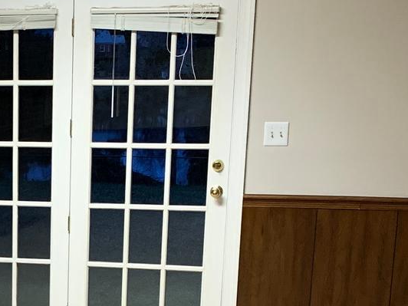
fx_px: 1179
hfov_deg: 18.9
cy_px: 429
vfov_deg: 14.0
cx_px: -27
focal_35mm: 100
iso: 200
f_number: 1.8
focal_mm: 4.25
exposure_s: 1/60
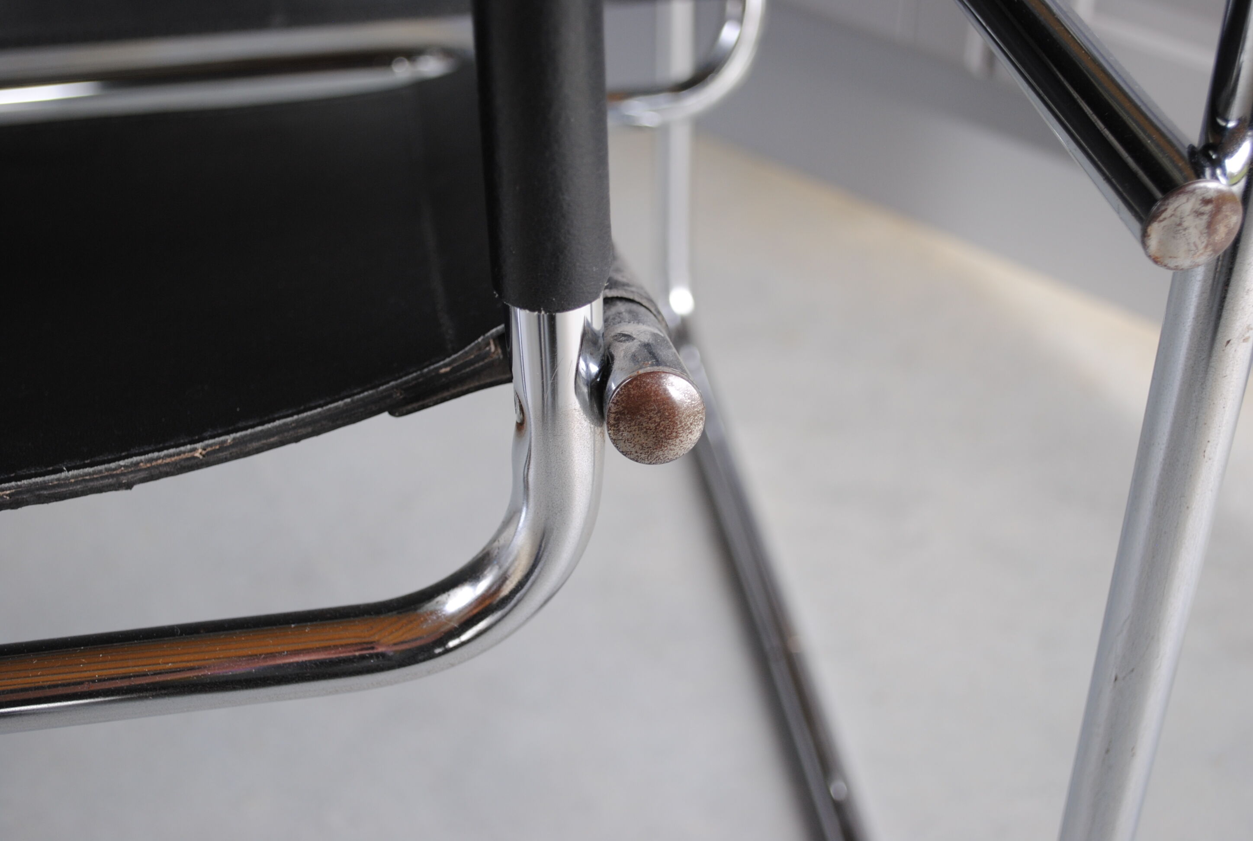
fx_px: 1674
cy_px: 420
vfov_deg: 28.2
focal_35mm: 48
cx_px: 626
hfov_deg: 41.0
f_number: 4.8
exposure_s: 1/50
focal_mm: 32
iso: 200
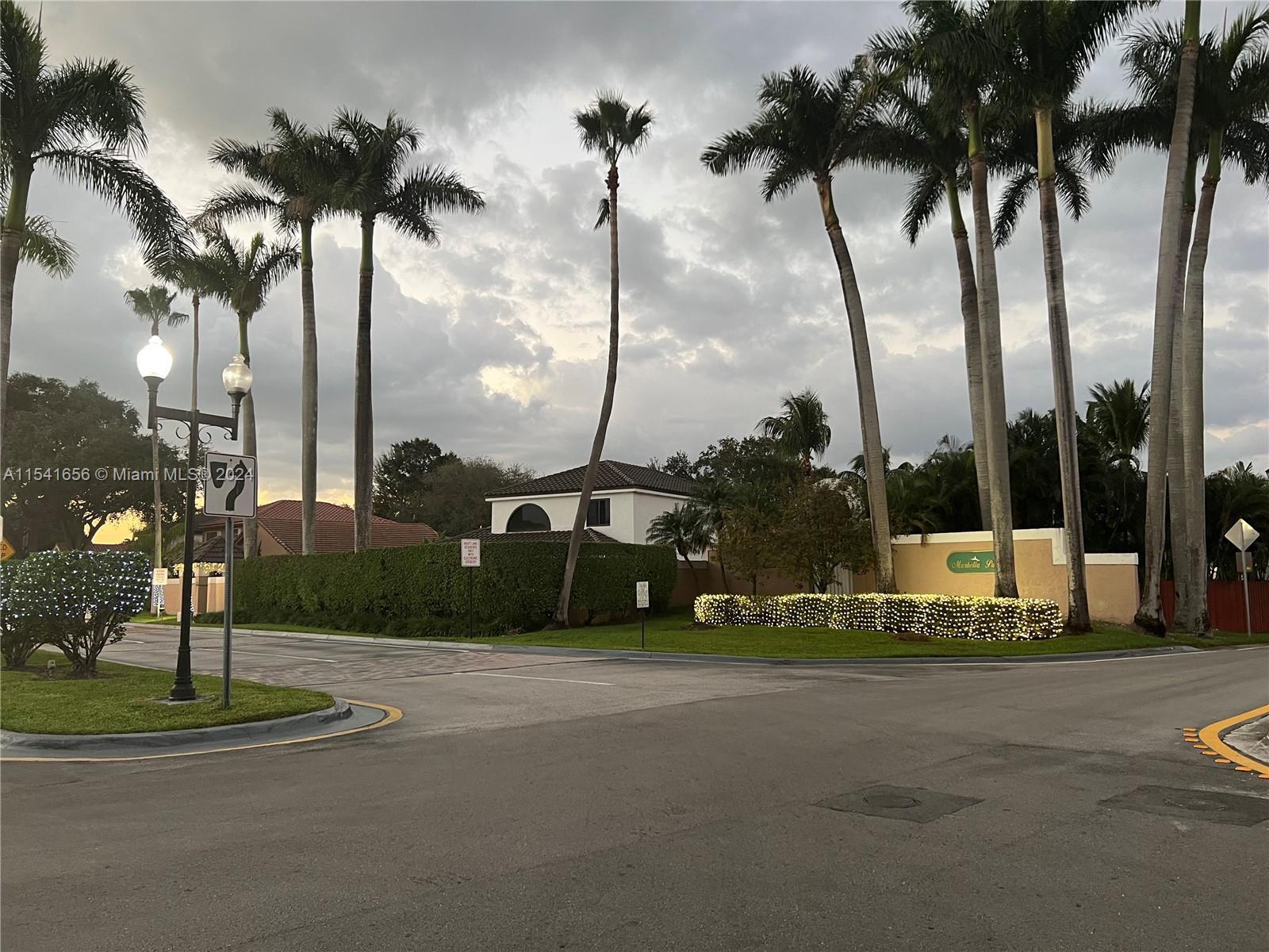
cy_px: 476
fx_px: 953
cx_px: 634
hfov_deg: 67.3
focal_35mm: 26
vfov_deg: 53.1
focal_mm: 5.7
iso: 100
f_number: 1.5
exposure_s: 1/60
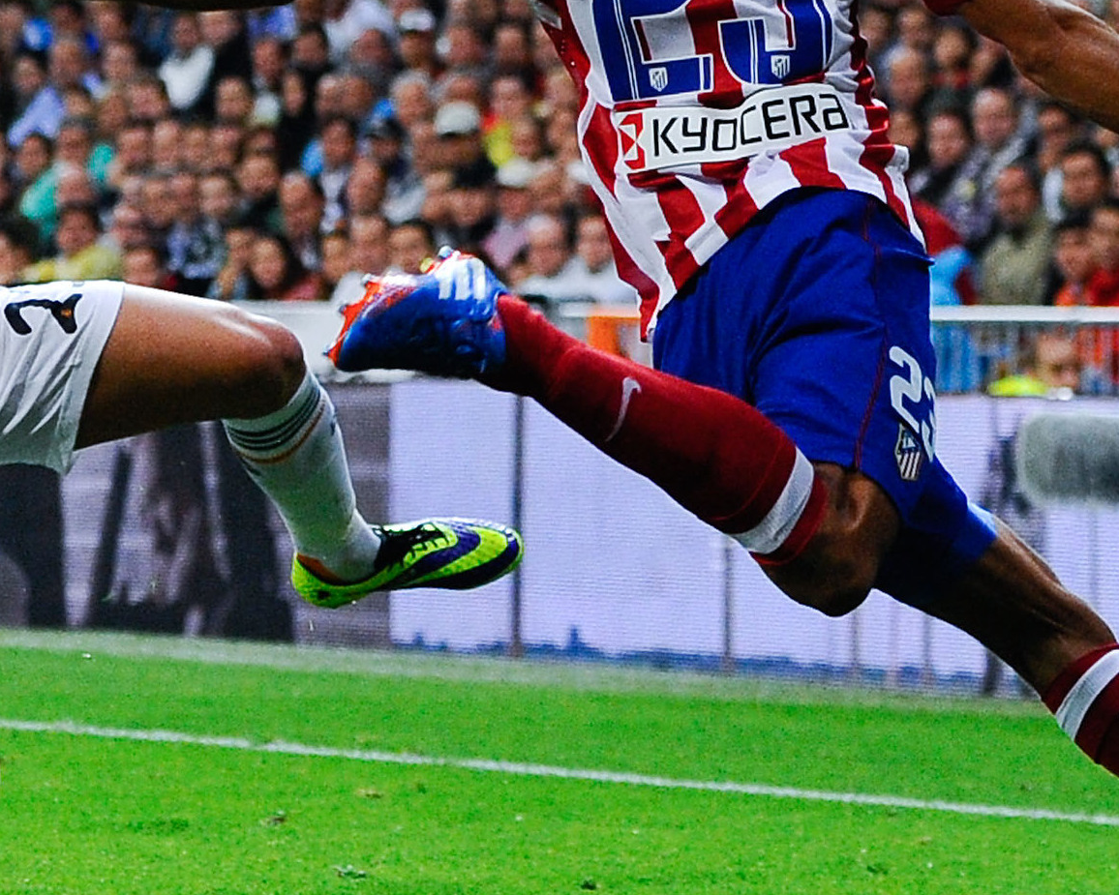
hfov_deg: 11.3
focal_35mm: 171
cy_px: 146
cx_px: 444
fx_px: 5664
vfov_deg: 9.0
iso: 1600
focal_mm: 75
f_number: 3.2
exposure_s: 1/1250
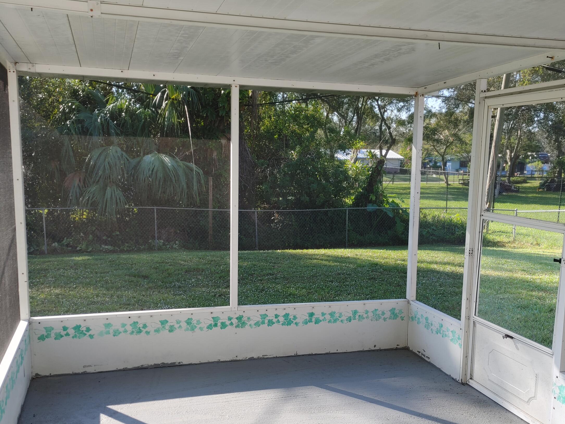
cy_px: 249
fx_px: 588
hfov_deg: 51.3
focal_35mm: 36
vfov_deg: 39.5
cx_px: 299
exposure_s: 1/388
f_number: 1.8
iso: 50
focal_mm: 5.58
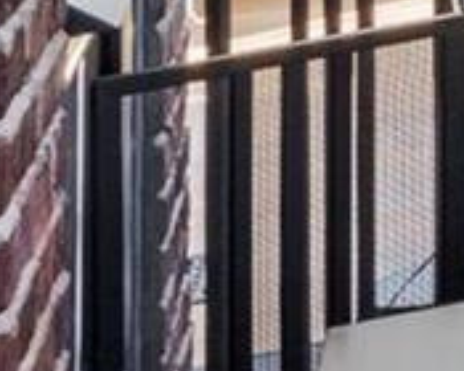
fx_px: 1881
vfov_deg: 9.9
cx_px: 2108
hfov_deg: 7.1
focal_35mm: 137
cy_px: -527
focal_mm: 8
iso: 400
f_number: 8
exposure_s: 1/6
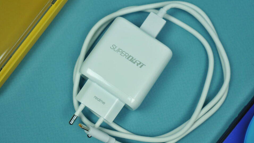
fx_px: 391
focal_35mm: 58
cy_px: 77
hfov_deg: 36.0
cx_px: 128
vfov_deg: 20.7
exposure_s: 1/320
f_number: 4
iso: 400
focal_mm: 55
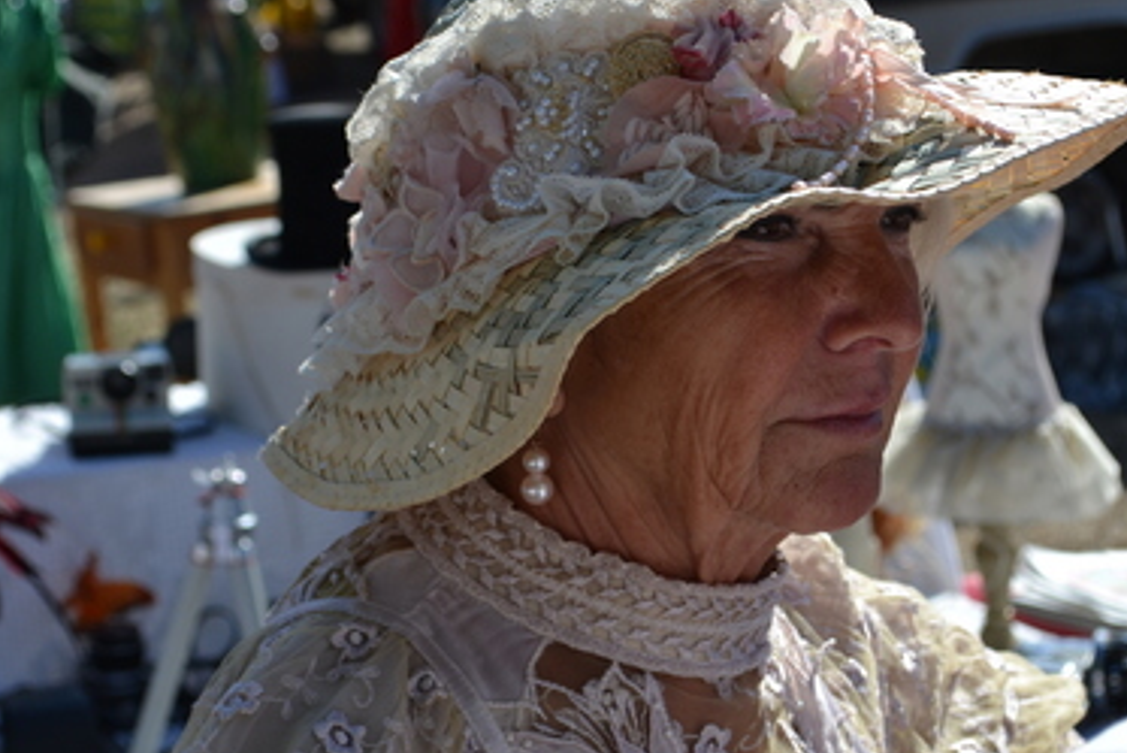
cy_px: 337
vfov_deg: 13.5
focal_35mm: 102
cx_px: 586
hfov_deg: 20.1
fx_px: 3182
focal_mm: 55
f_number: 8
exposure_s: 1/250
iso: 100
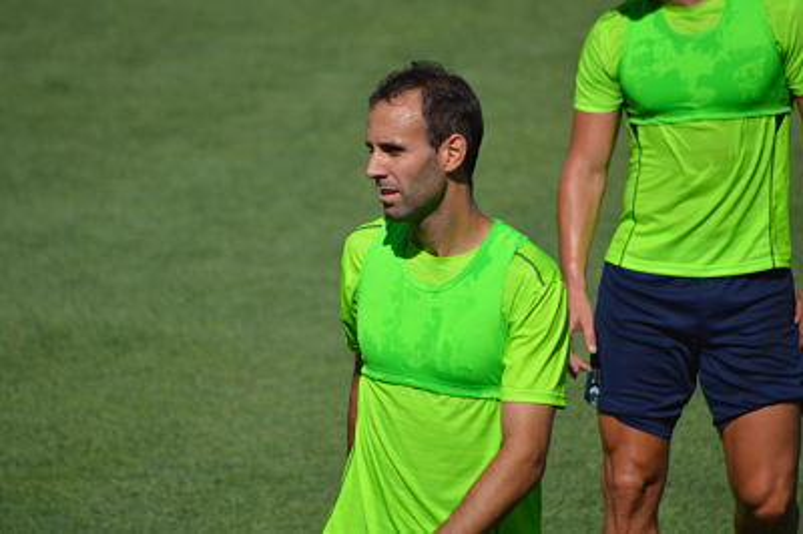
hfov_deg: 4.6
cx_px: 402
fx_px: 10029
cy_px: 267
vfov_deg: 3.0
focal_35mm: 450
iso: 250
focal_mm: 300
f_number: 5.6
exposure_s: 1/2000
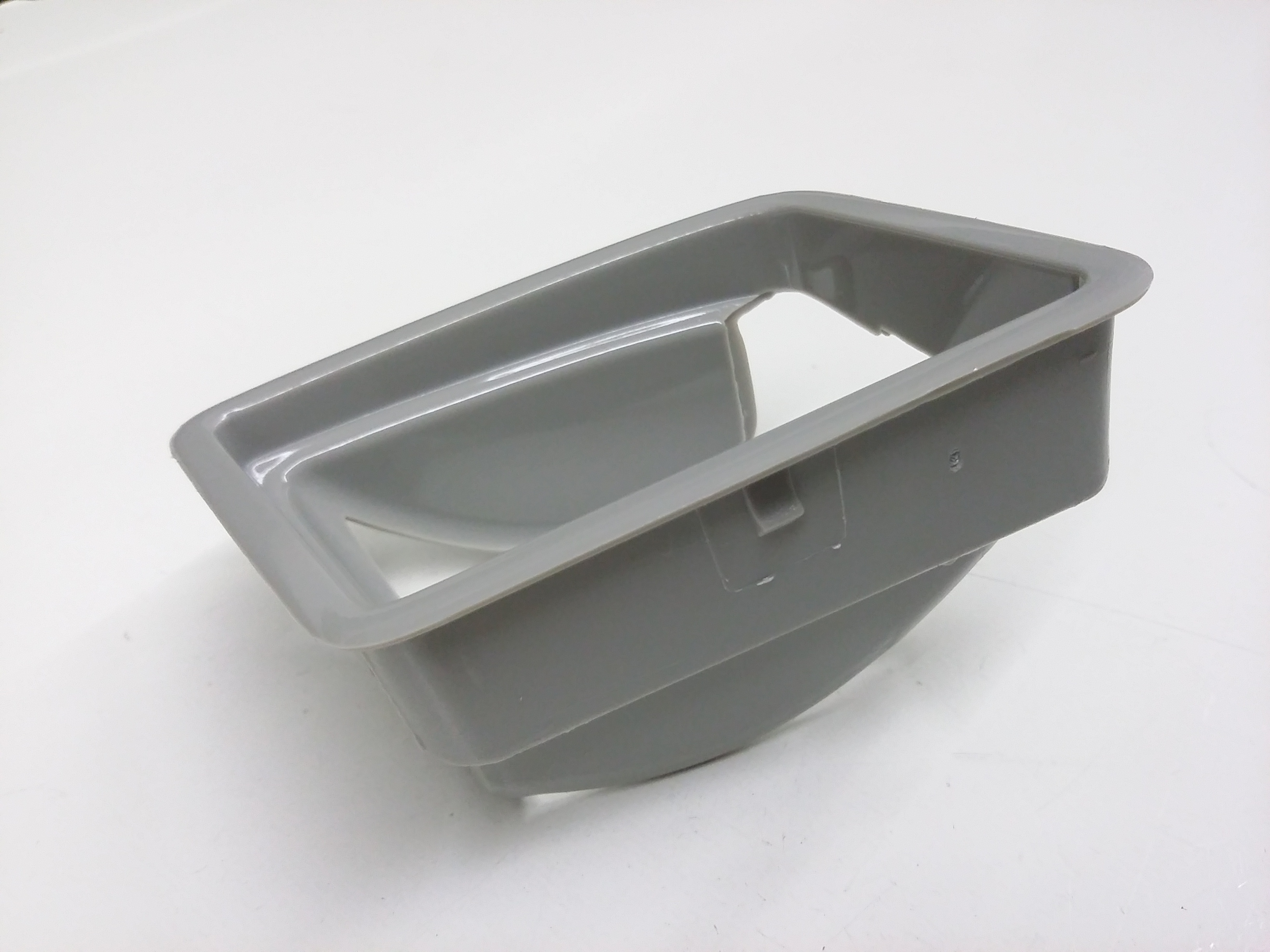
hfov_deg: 56.8
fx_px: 1174
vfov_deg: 44.2
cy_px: 476
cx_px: 635
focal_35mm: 32
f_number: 2.4
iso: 160
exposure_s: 1/17
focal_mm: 3.4
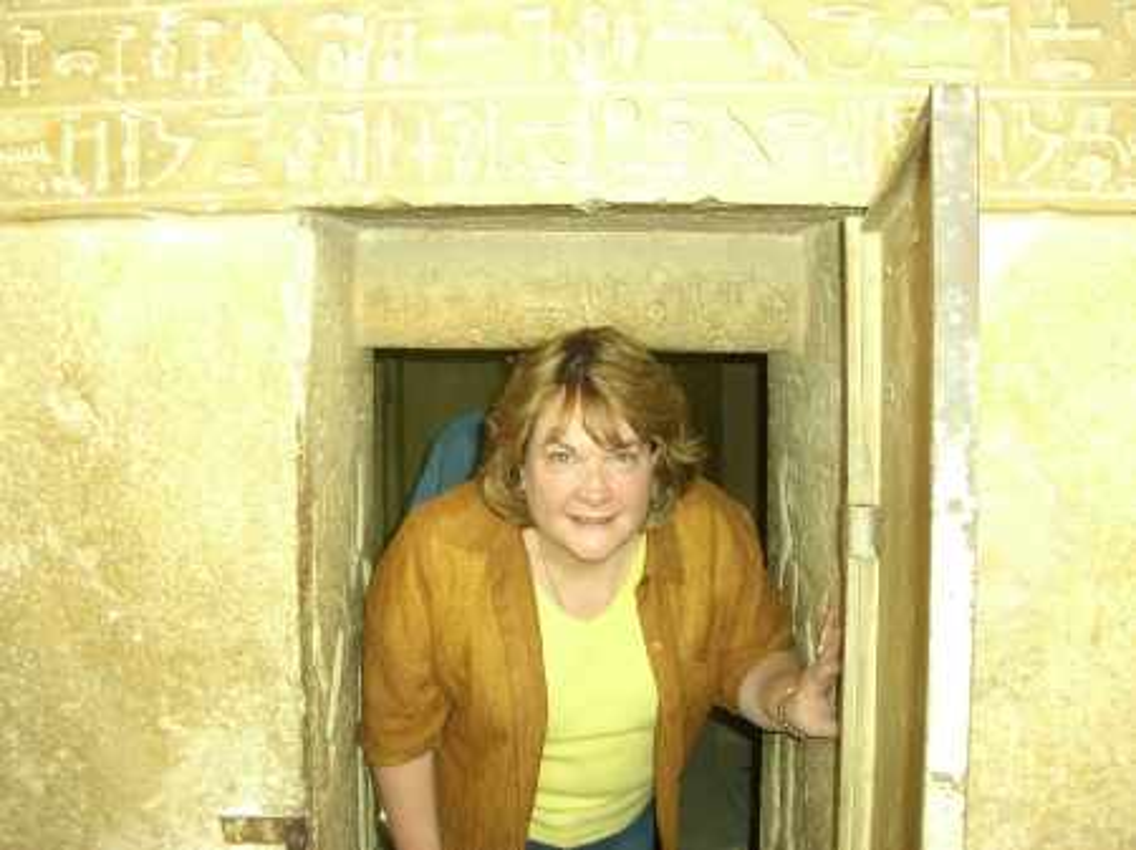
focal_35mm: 38
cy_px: 425
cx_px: 568
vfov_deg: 37.7
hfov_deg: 49.0
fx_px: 1246
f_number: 2.7
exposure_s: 1/60
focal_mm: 6.2
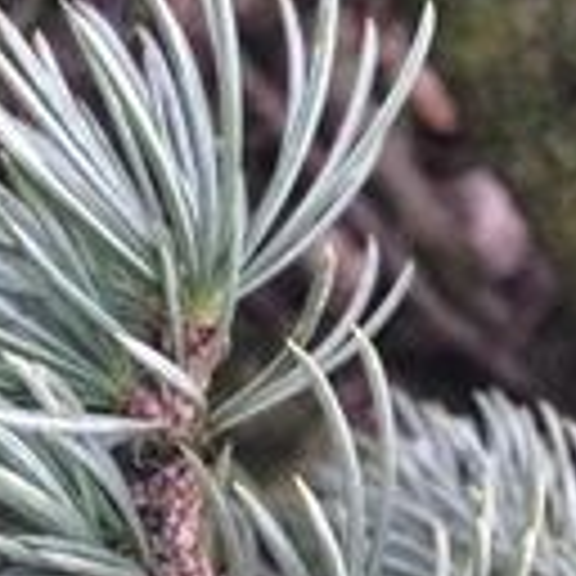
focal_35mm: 91
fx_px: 1713
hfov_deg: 19.0
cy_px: 594
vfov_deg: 18.5
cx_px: 194
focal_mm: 4.12
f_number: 2.4
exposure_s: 1/15
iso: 320
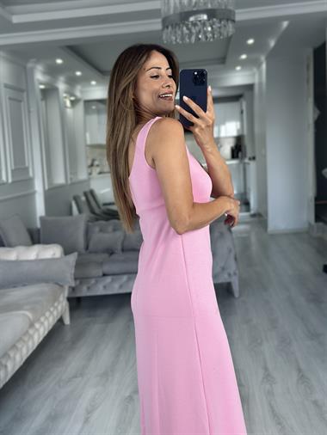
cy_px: 218
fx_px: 604
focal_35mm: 48
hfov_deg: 30.3
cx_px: 164
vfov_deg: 39.6
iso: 125
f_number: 1.78
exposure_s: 1/64
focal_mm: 6.86
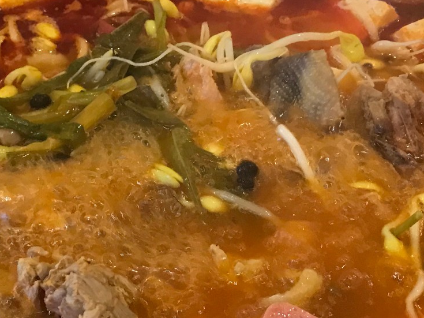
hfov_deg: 25.0
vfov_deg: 18.7
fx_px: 955
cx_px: 237
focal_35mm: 78
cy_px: 244
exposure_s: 1/17
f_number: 1.8
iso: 100
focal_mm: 3.99
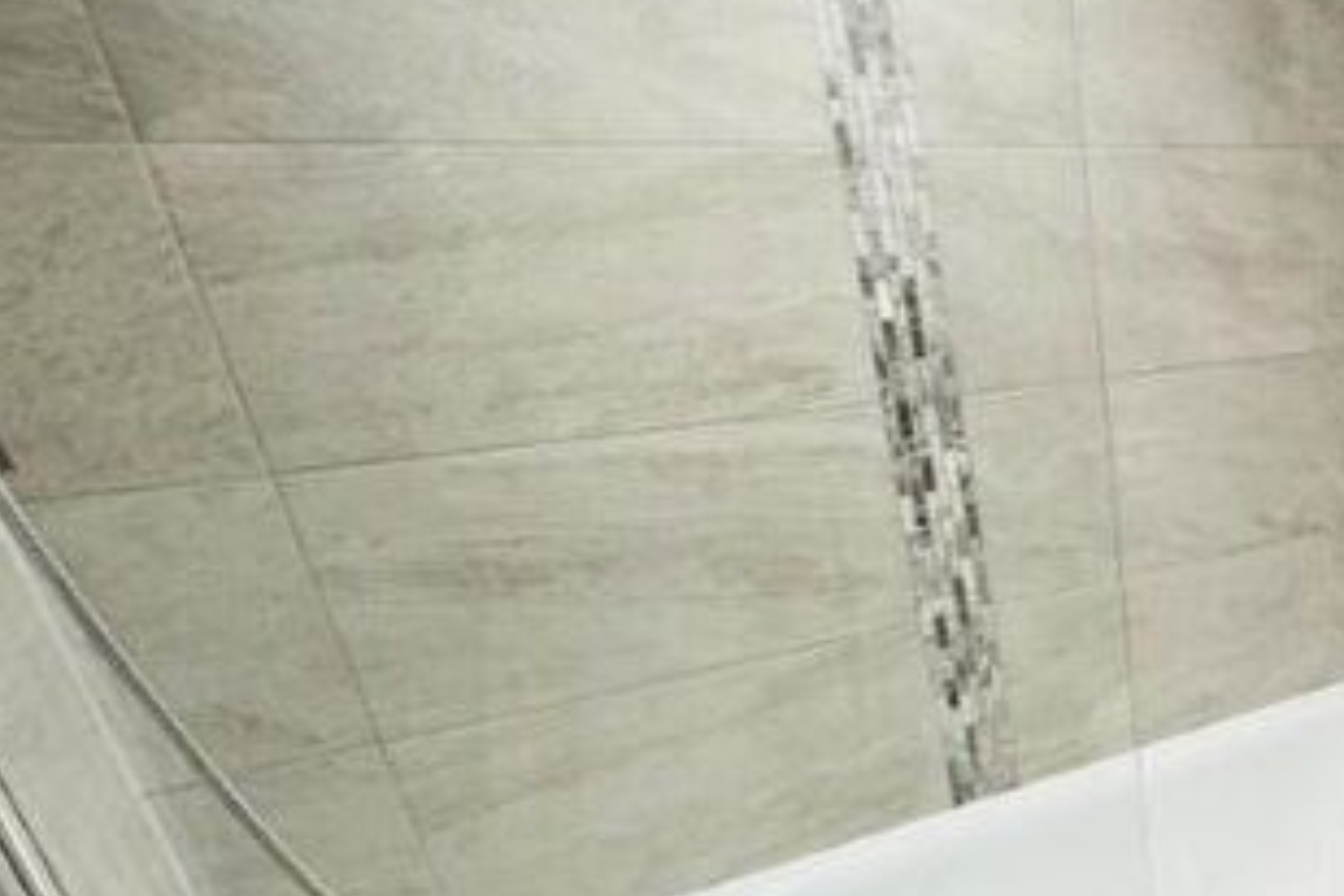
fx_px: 1232
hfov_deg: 45.2
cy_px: 729
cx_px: 1431
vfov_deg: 38.3
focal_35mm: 33
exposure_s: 1/100
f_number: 2.2
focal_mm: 2.22
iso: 200
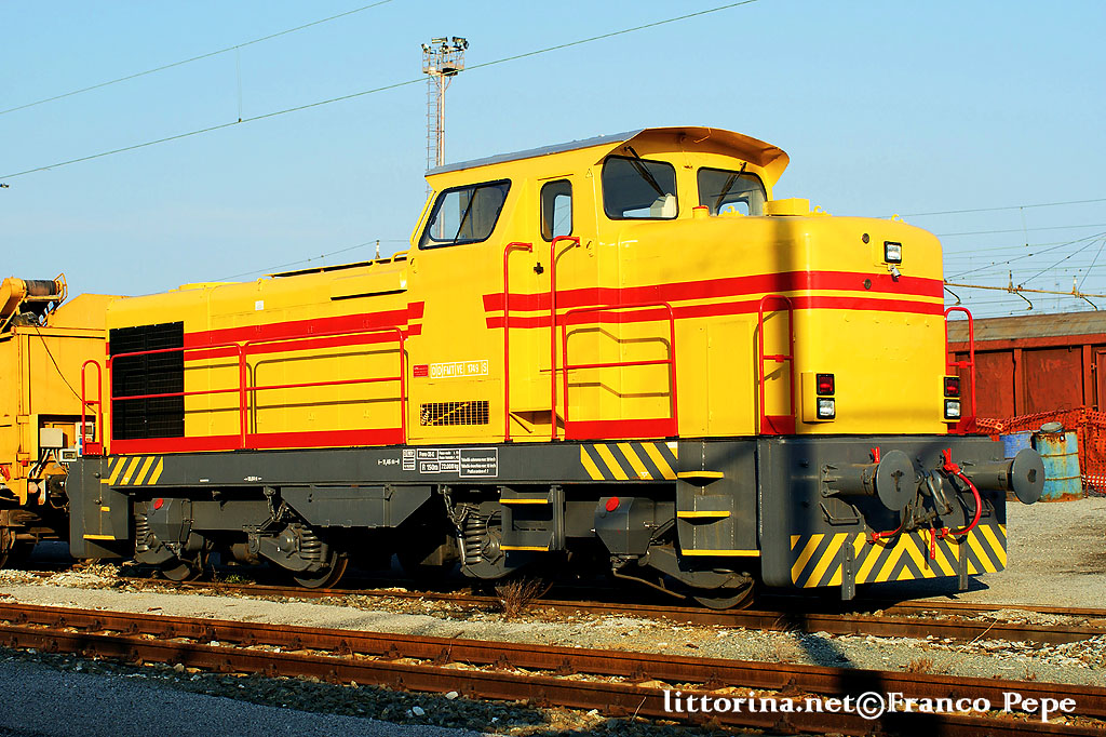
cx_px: 553
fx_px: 1843
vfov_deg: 22.6
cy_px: 368
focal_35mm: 60
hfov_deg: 33.4
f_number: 5
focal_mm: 40
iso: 100
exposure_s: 1/320
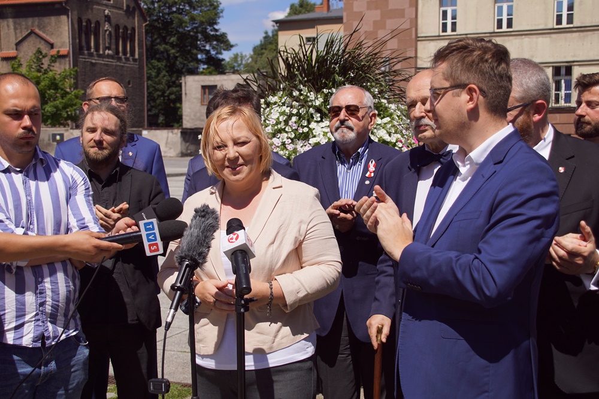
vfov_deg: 25.8
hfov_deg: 37.8
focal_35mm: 52
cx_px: 300
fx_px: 874
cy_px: 200
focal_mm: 35
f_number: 5.6
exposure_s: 1/800
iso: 100
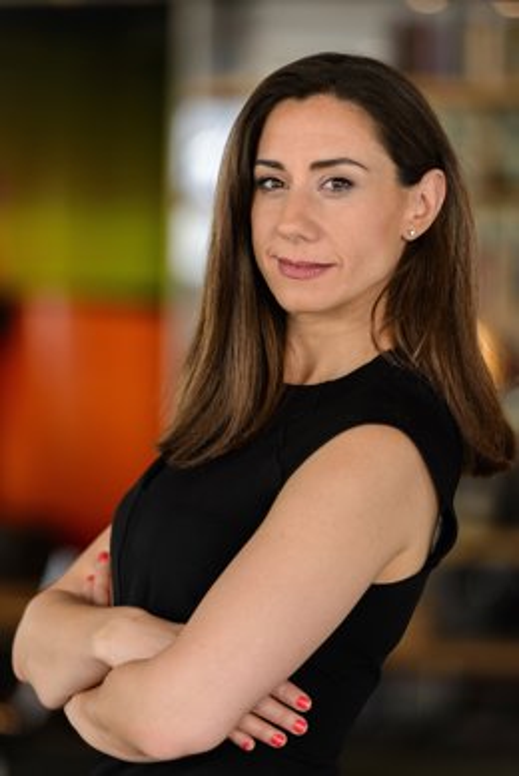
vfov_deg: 10.5
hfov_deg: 7.1
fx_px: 4209
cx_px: 260
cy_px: 388
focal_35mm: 195
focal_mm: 195
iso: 500
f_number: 2.8
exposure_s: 1/80
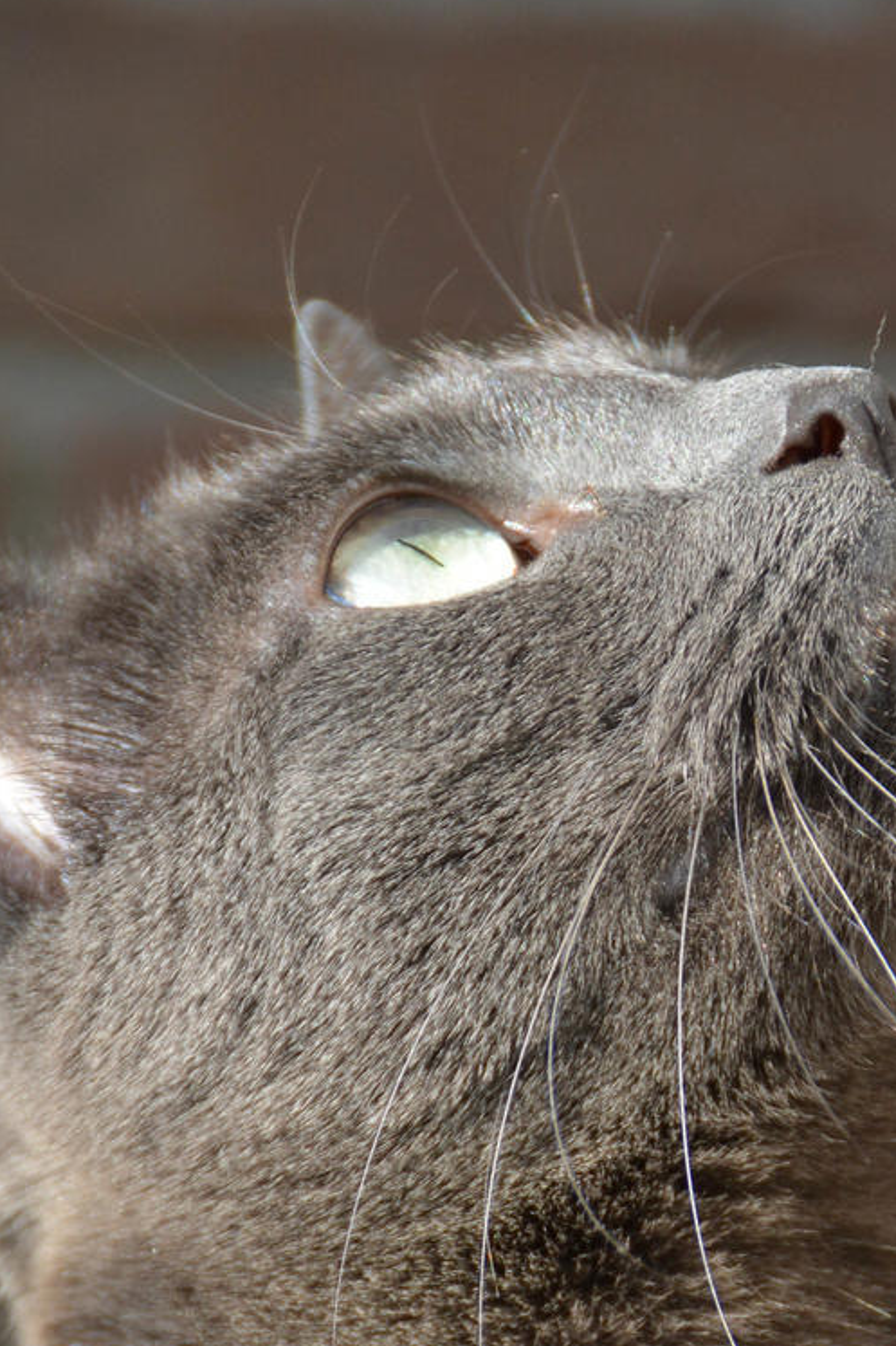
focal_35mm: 328
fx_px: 12261
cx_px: 588
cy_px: 1416
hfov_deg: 4.2
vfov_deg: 6.3
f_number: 5.6
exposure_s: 1/500
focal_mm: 85
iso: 360
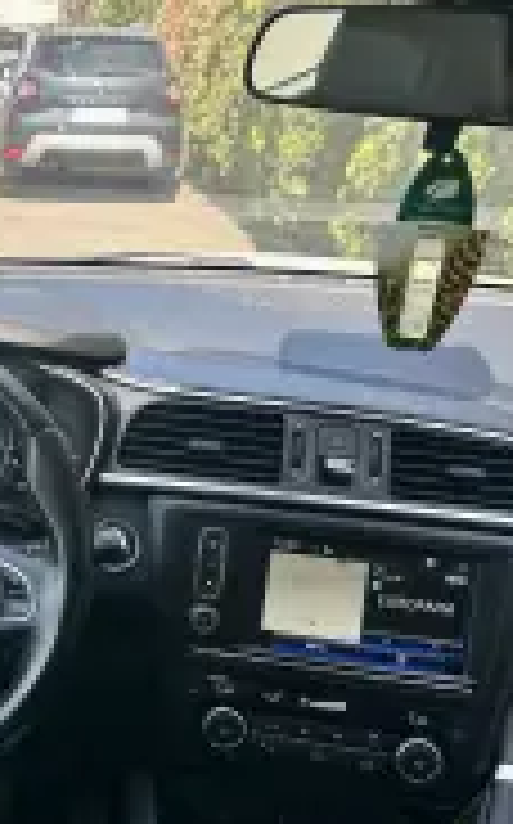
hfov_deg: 23.1
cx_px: -140
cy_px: 486
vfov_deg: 40.2
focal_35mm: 50
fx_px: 1121
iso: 80
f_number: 1.78
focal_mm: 6.86
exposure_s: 1/690
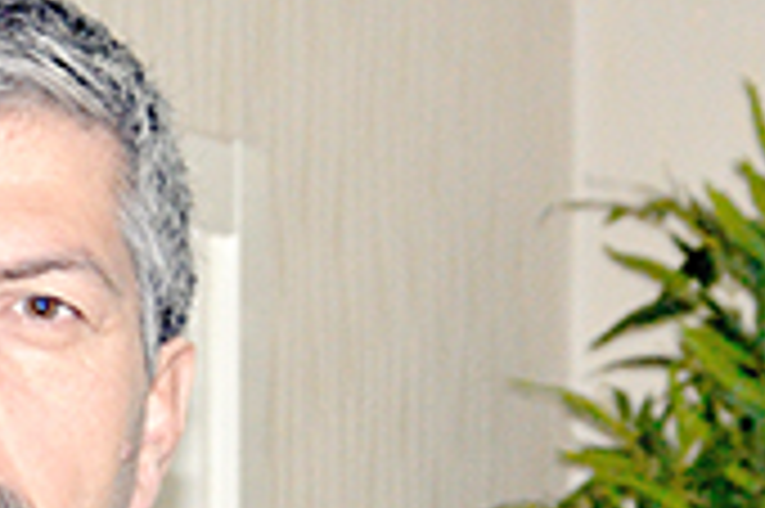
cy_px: 722
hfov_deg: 9.1
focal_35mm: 226
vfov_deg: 6.0
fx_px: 4791
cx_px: -61
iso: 800
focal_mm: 45
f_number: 4.8
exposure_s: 1/60
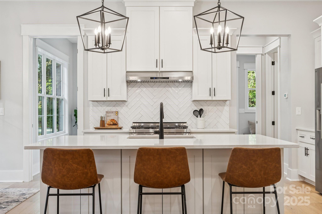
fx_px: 340
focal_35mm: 38
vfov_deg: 35.0
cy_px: 107
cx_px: 161
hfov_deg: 50.7
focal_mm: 38
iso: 160
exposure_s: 1/13
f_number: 7.1
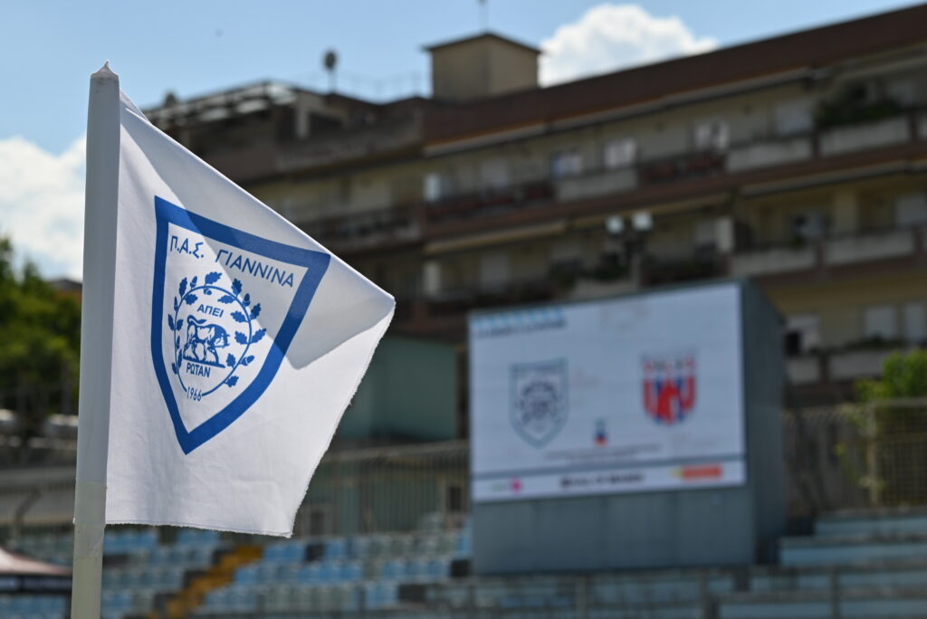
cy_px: 310
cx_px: 464
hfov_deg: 23.9
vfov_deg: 16.1
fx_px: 2190
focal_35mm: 85
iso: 200
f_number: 8
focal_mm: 85
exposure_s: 1/1250
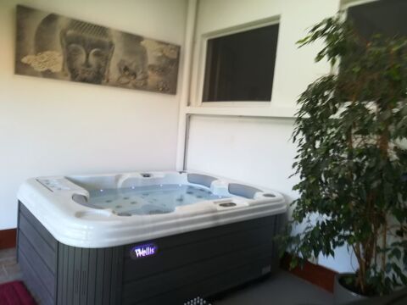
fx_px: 306
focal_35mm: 26
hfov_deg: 67.3
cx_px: 204
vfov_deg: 53.1
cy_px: 152
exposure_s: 1/33.3
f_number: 2.2
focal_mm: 3.83
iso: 80
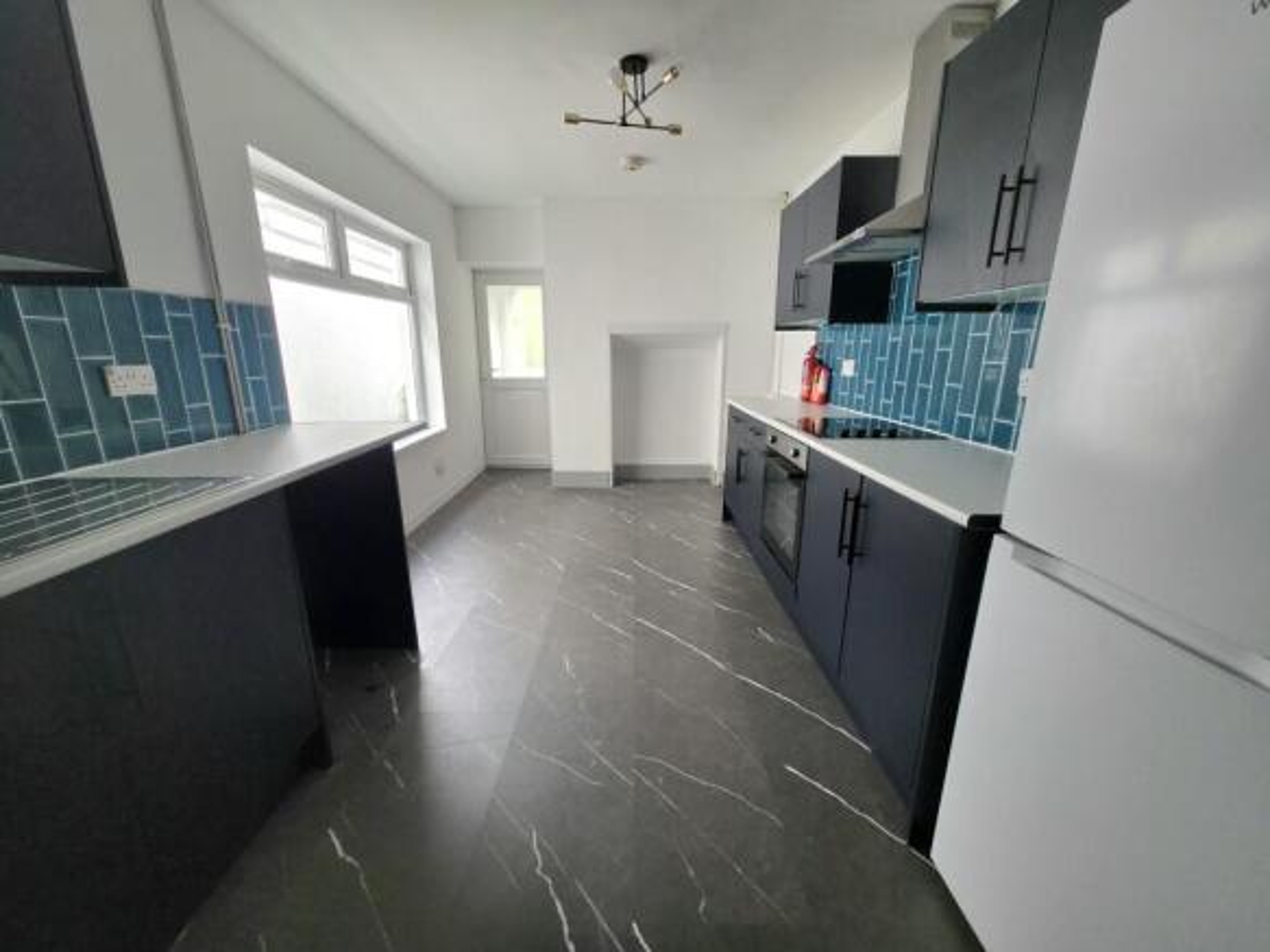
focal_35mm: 13
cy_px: 476
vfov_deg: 89.9
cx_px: 635
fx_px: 477
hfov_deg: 106.2
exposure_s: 1/60.2
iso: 100
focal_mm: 2.2
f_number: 1.9
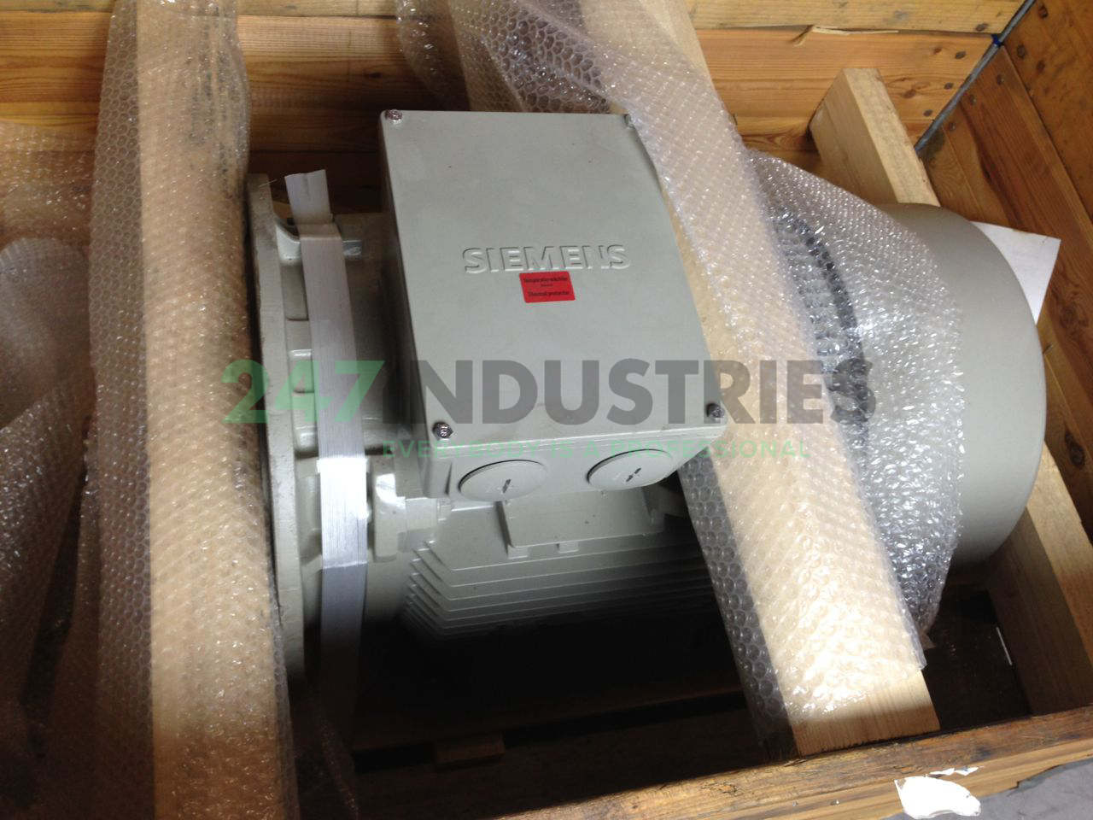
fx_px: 1042
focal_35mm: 33
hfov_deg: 55.4
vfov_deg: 42.9
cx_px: 546
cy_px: 410
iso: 50
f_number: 2.4
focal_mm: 4.12
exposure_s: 1/20
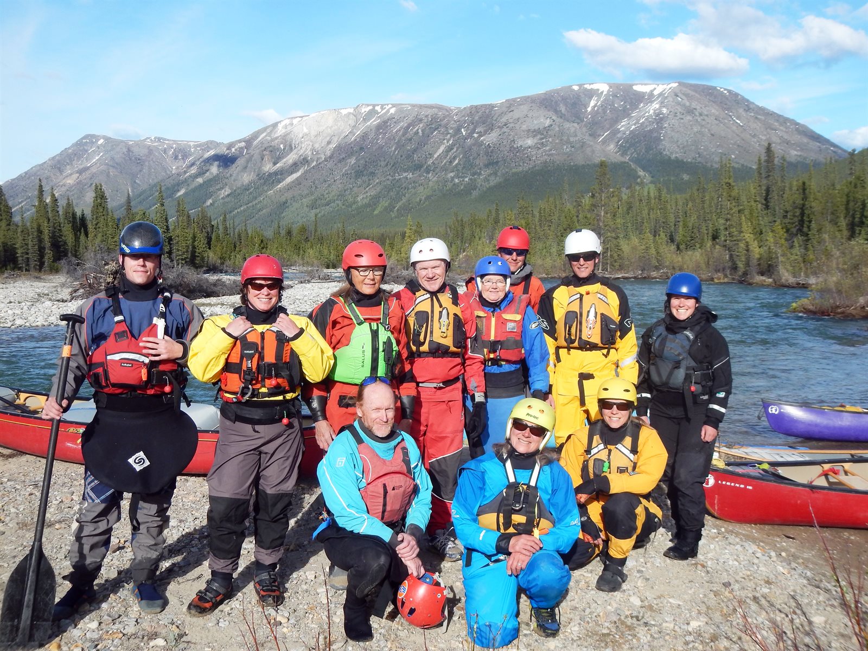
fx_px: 903
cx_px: 434
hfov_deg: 51.4
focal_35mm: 36
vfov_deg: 39.7
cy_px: 326
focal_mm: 6.5
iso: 125
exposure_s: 1/800
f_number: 4
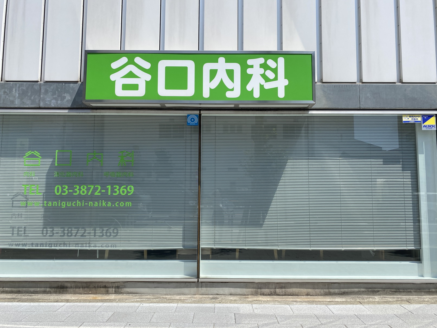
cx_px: 218
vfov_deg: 53.1
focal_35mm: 26
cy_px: 164
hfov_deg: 67.3
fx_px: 328
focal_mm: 4.25
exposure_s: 1/3040
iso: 32
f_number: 1.8
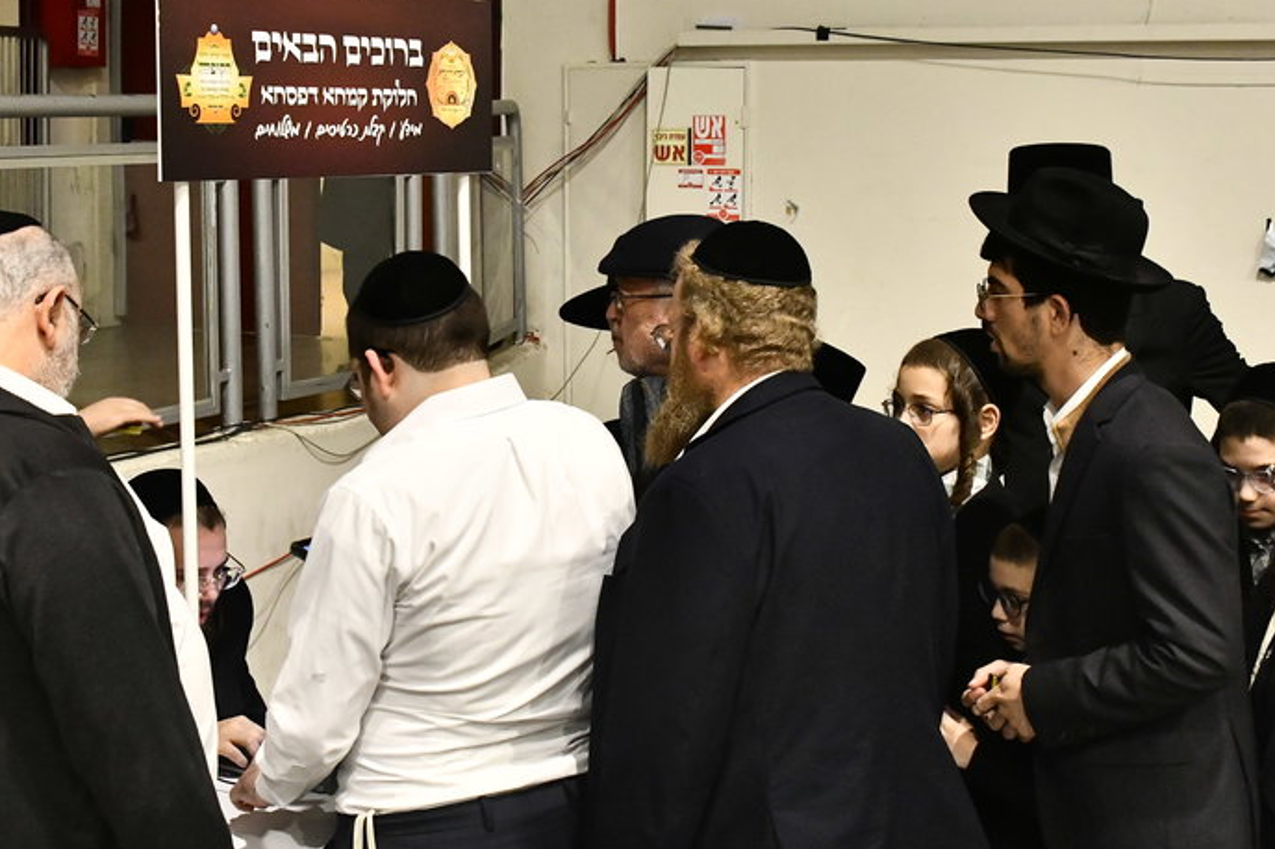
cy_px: 303
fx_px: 2018
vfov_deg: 23.7
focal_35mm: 57
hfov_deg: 35.1
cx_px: 625
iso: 3200
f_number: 5.6
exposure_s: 1/125
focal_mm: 28
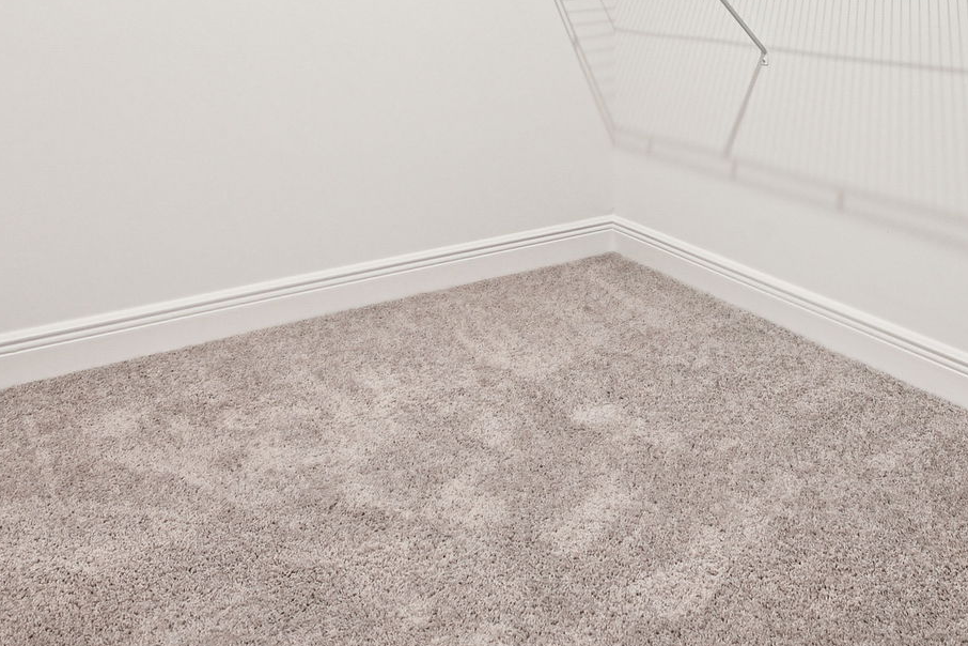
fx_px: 914
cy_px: -44
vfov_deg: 34.3
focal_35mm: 34
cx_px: 616
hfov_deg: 55.0
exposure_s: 1/15
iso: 1000
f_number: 8
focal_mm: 14
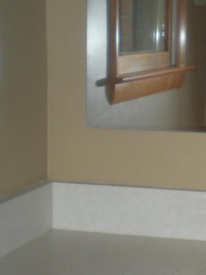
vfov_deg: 18.2
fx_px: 857
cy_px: 174
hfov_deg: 13.5
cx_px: 219
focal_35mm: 108
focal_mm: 6.3
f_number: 3.1
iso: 64
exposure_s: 1/60
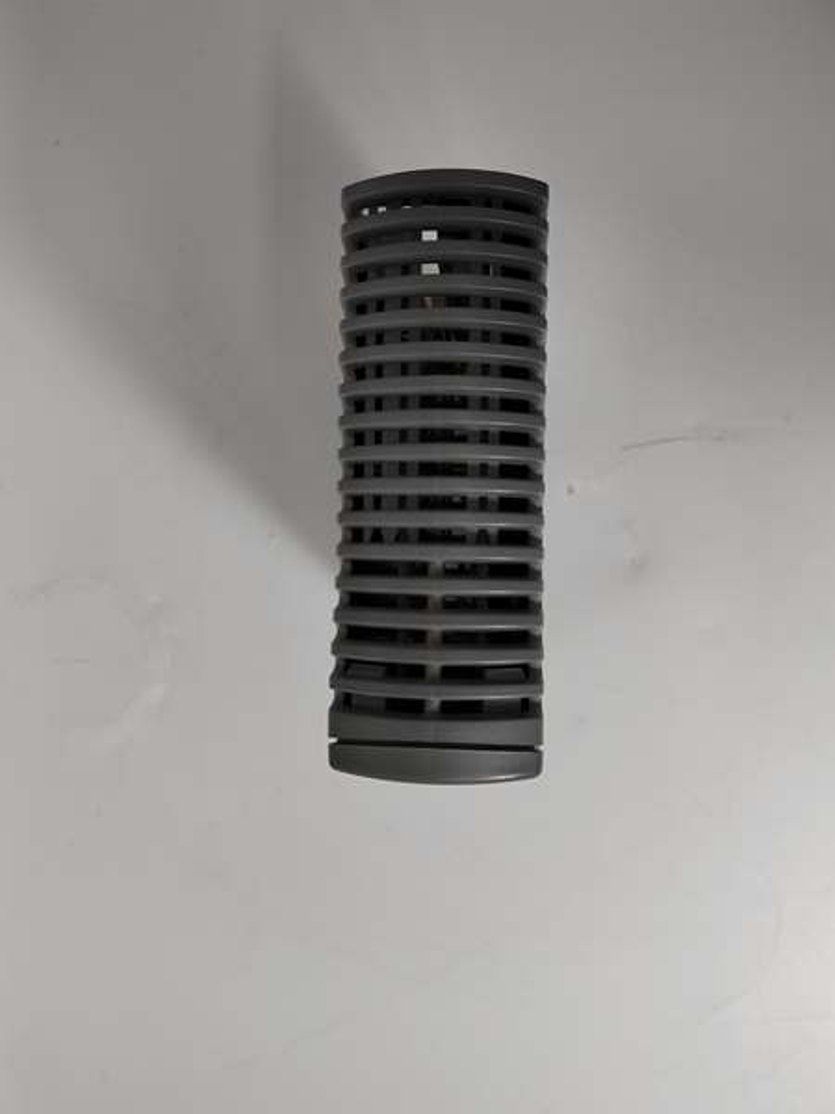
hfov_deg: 58.9
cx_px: 418
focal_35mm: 23
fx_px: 740
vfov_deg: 73.9
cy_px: 557
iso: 384
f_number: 1.9
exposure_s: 1/100
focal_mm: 5.52
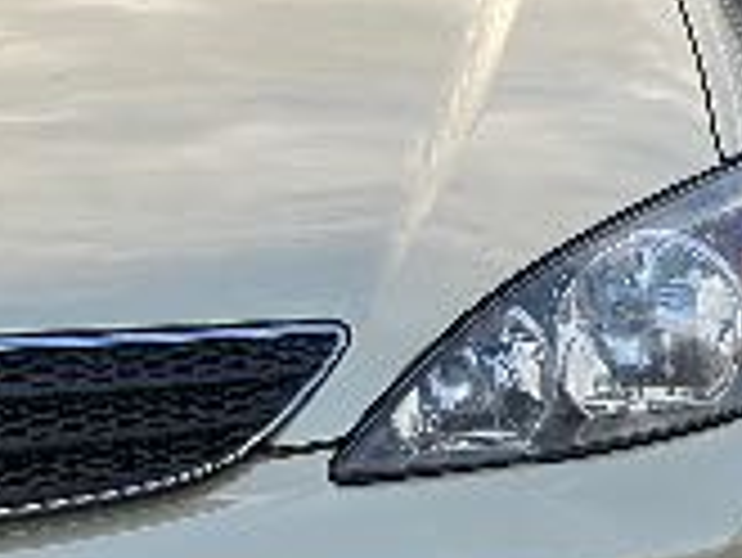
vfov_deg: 5.3
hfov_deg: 7.0
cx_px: -265
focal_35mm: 280
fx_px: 6006
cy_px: 108
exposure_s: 1/121
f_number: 2.8
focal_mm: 9
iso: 20
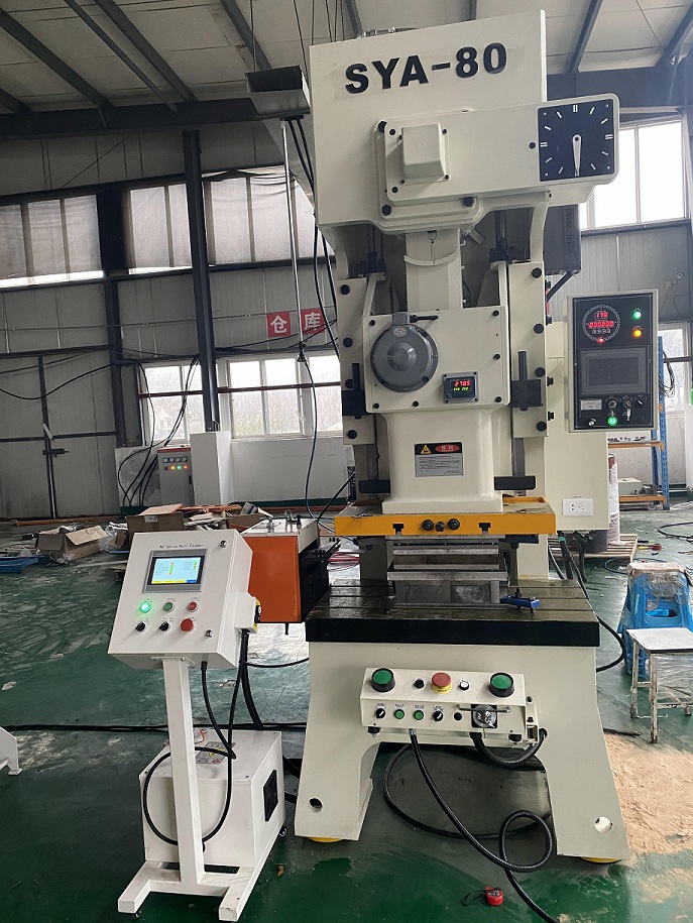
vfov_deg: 67.3
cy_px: 462
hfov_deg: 53.1
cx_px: 346
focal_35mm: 26
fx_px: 694
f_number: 1.8
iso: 320
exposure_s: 1/60
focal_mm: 4.25
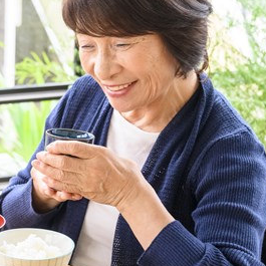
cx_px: 31
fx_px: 965
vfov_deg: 15.7
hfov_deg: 15.5
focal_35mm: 111
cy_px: 94
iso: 400
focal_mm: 48
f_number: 4
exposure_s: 1/200
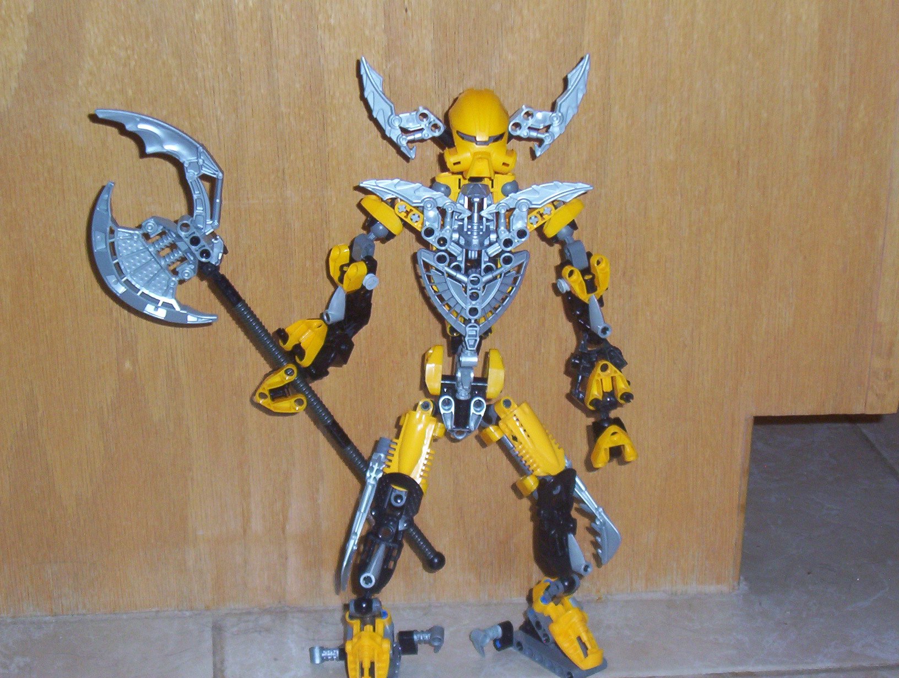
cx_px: 450
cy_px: 339
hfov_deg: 30.2
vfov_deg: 23.0
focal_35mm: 64
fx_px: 1666
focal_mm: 9.98
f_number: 3.54
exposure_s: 1/46.6
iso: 140
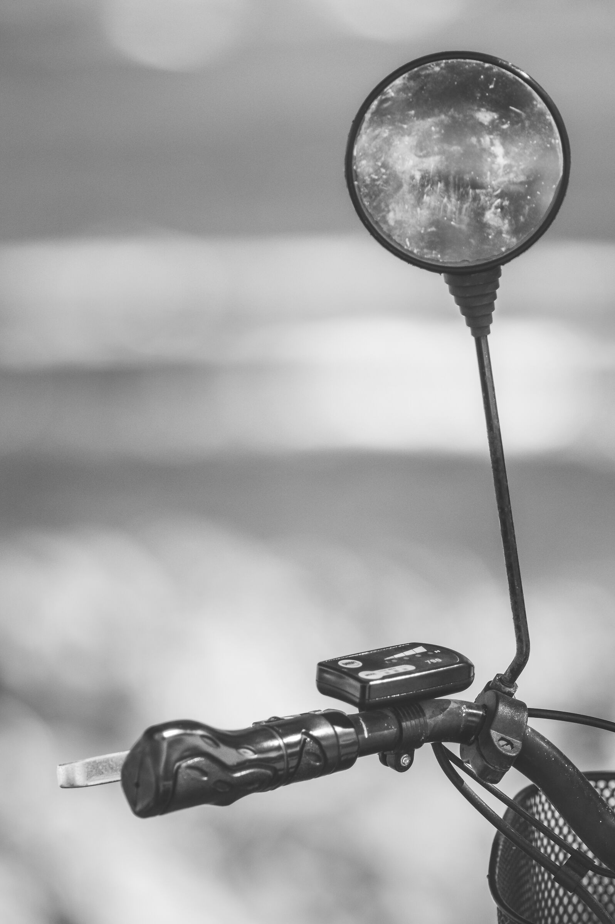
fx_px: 11550
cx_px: 308
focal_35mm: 450
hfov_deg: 3.0
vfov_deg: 4.6
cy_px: 462
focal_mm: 300
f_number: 5
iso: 200
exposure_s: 1/500
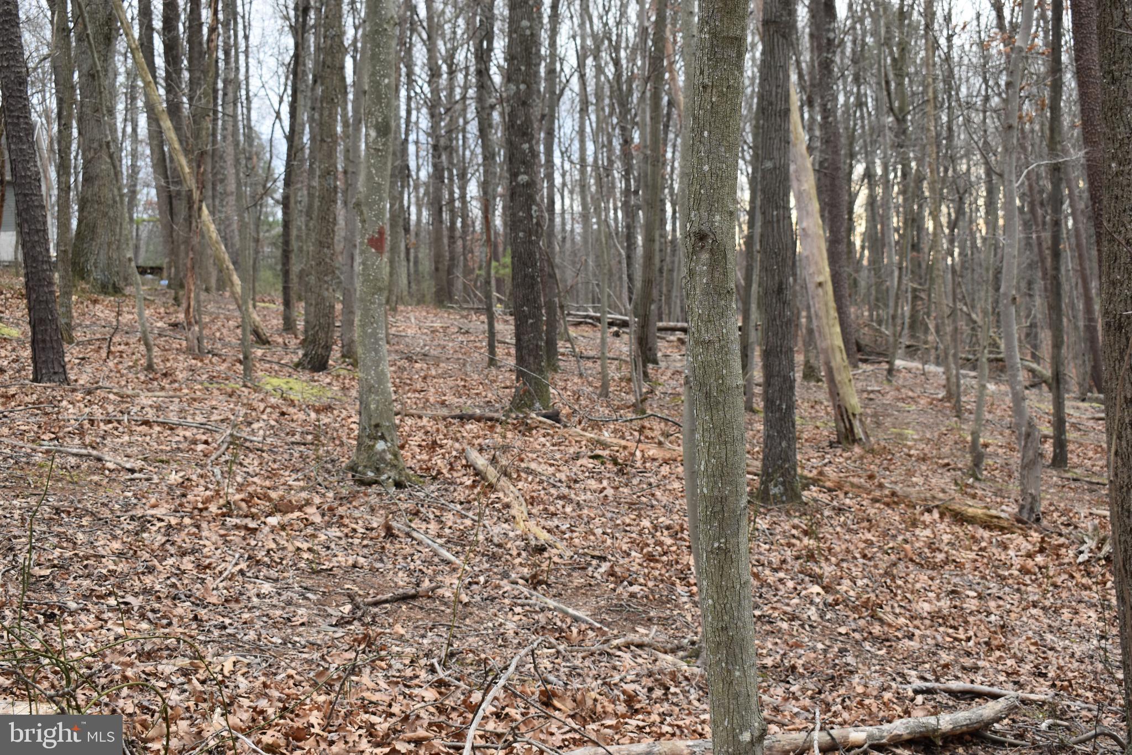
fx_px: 1462
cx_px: 566
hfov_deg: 42.3
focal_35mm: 46
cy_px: 378
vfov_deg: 28.9
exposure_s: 1/160
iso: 400
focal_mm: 31
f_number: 6.3
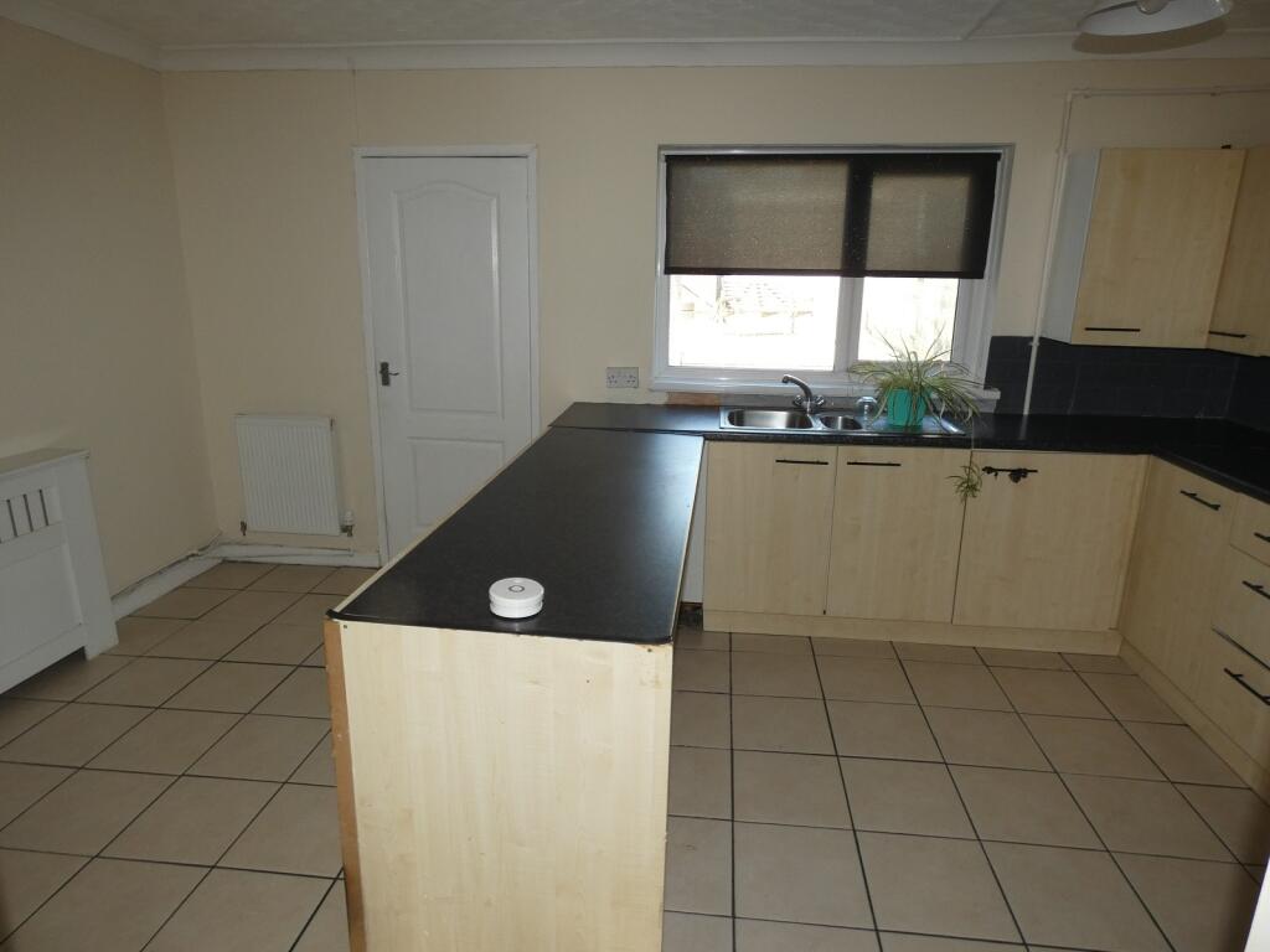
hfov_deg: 81.7
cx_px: 635
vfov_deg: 66.0
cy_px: 476
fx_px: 734
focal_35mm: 20
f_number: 2.8
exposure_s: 1/125
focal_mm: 3.6
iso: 125
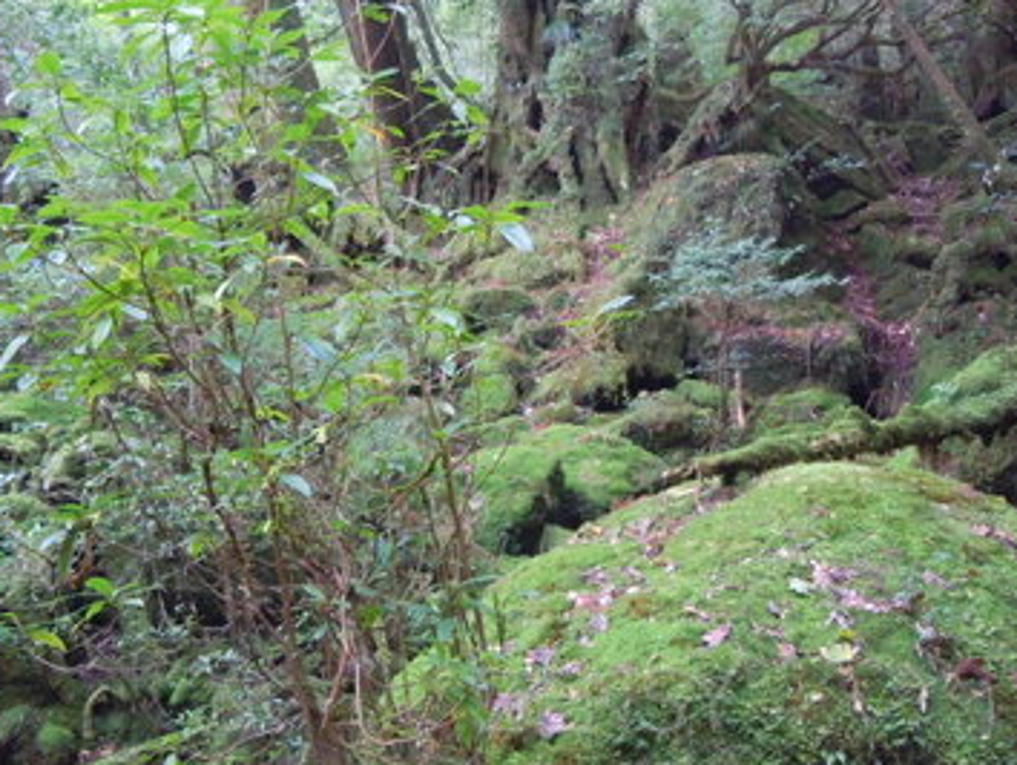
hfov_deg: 39.4
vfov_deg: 30.3
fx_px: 1411
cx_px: 399
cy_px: 393
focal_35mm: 48
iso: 800
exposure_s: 1/25
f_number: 3.6
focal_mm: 6.2
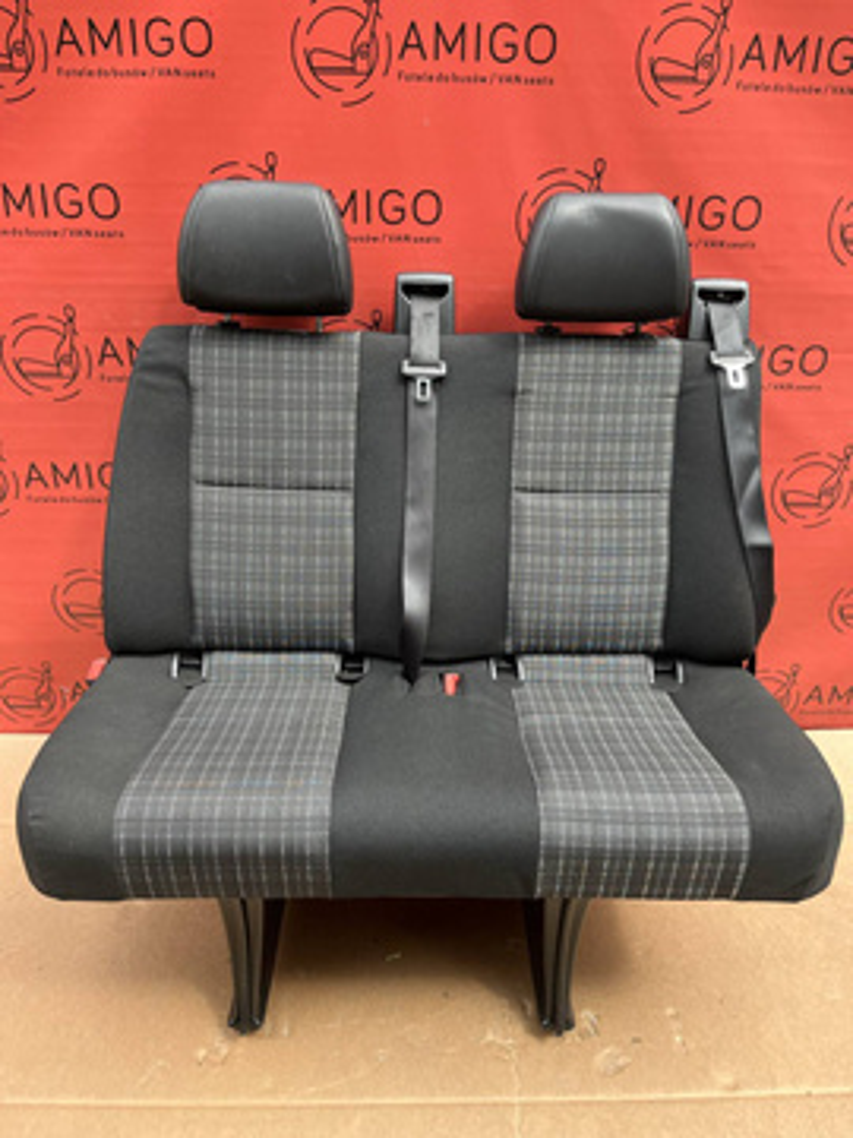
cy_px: 569
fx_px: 854
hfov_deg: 53.1
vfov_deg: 67.3
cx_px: 426
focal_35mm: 26
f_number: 1.6
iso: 50
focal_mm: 5.1
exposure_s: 1/360
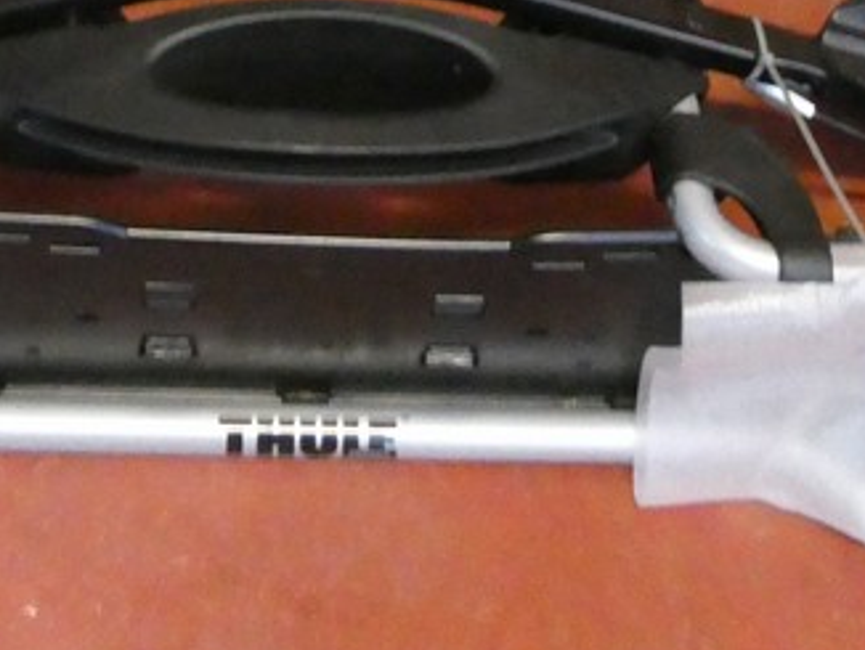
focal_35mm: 80
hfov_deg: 24.1
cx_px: 210
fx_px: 2001
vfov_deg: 16.4
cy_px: -398
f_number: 3.3
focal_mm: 4.3
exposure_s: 1/40
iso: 1600
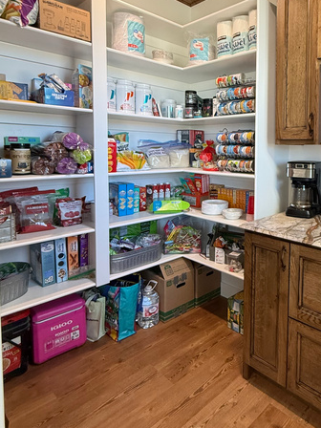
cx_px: 260
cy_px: 169
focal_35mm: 24
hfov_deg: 52.9
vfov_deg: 70.8
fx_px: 297
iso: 200
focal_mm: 2.22
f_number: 2.2
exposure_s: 1/120
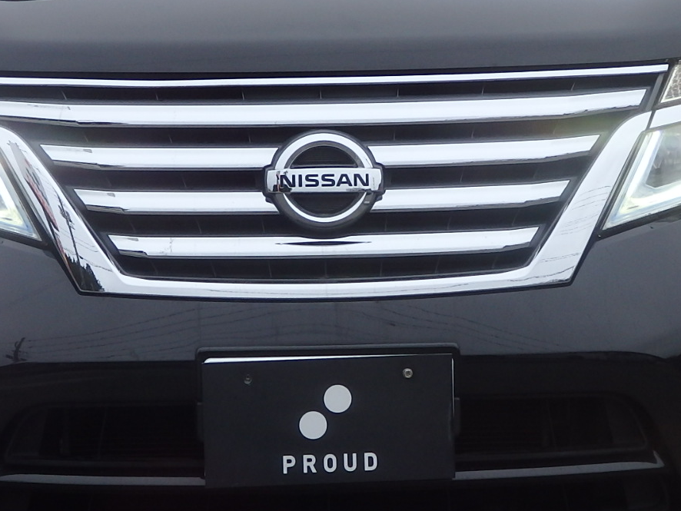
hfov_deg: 13.8
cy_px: 137
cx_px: 327
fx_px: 2814
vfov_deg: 10.4
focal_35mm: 143
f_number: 4.4
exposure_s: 1/200
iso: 125
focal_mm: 11.9
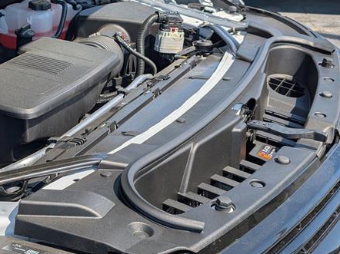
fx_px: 697
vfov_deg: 20.7
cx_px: 112
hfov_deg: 27.2
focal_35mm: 71
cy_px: 132
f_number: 1.68
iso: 21
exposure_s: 1/1667
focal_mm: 6.9
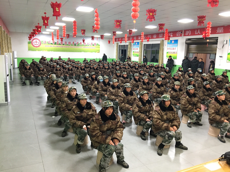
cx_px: 115
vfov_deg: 48.2
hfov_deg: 61.7
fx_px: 193
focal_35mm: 29
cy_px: 86
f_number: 2.2
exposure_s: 1/10
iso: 100
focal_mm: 4.15
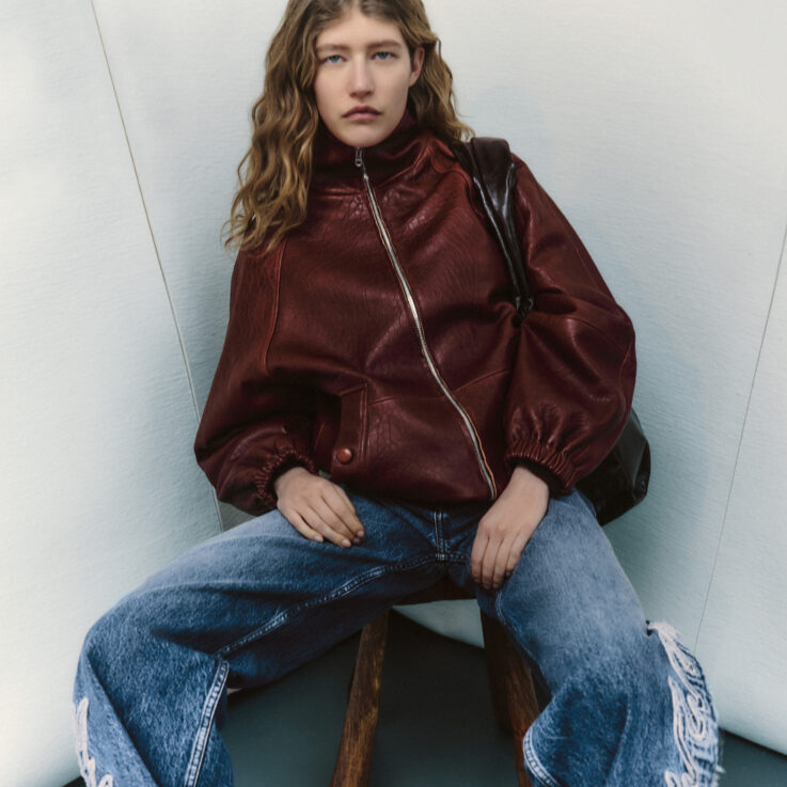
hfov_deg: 40.0
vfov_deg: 39.7
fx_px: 1080
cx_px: 396
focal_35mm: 42
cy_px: 509
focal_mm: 43.3
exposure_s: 1/50
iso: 200
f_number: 5.6
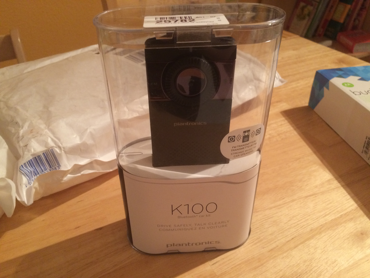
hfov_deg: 61.7
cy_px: 139
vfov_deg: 48.2
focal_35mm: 29
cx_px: 185
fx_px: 310
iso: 250
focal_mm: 4.15
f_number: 2.2
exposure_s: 1/20
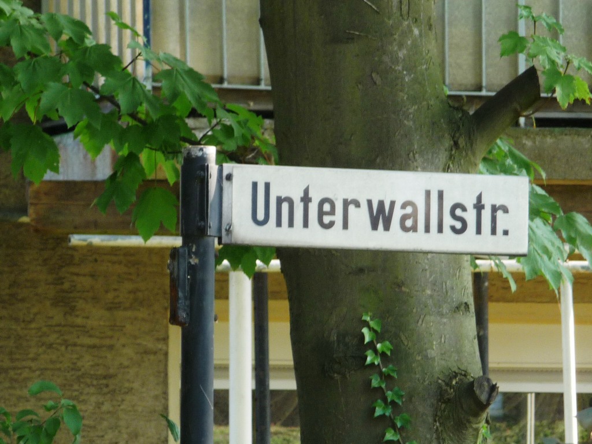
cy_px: 222
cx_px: 296
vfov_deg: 3.3
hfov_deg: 4.4
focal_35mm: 446
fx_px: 7627
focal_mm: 47
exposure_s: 1/60
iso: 100
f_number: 4.9
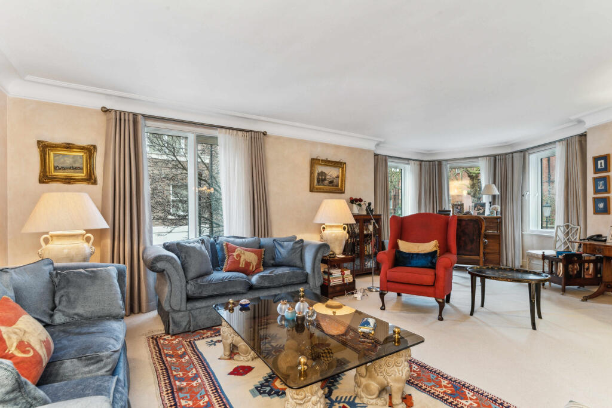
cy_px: 204
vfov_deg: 70.5
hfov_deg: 93.3
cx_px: 306
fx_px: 289
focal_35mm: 17
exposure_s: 1/8
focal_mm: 17
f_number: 11
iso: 400
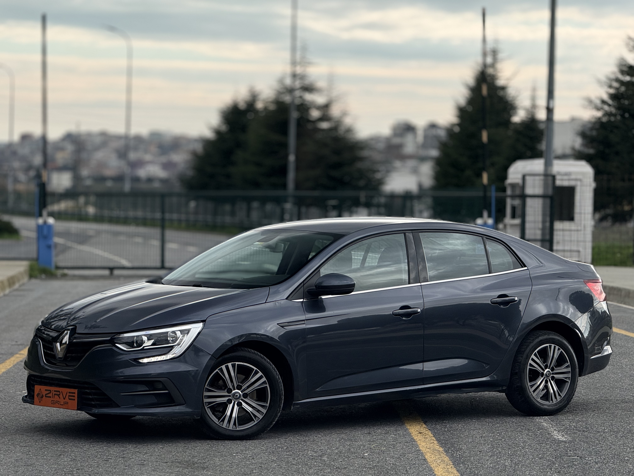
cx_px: 317
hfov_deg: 16.4
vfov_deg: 12.3
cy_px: 238
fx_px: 2198
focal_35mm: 120
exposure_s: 1/687
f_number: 2.8
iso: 64
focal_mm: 15.66
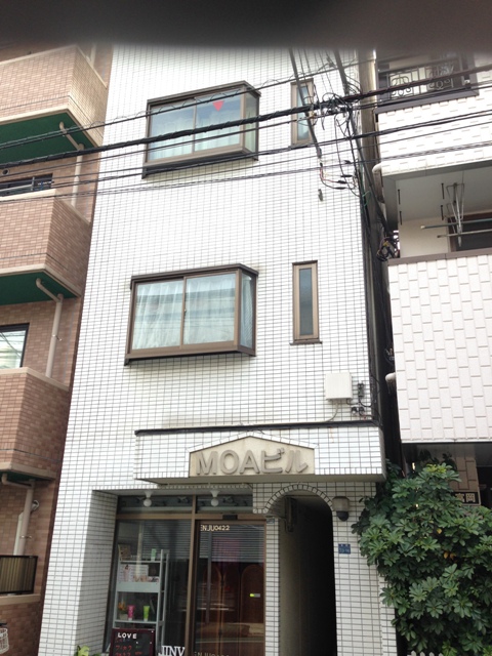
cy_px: 328
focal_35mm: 33
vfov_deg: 55.4
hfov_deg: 42.9
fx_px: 625
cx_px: 246
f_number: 2.4
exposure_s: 1/206
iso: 50
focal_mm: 4.12
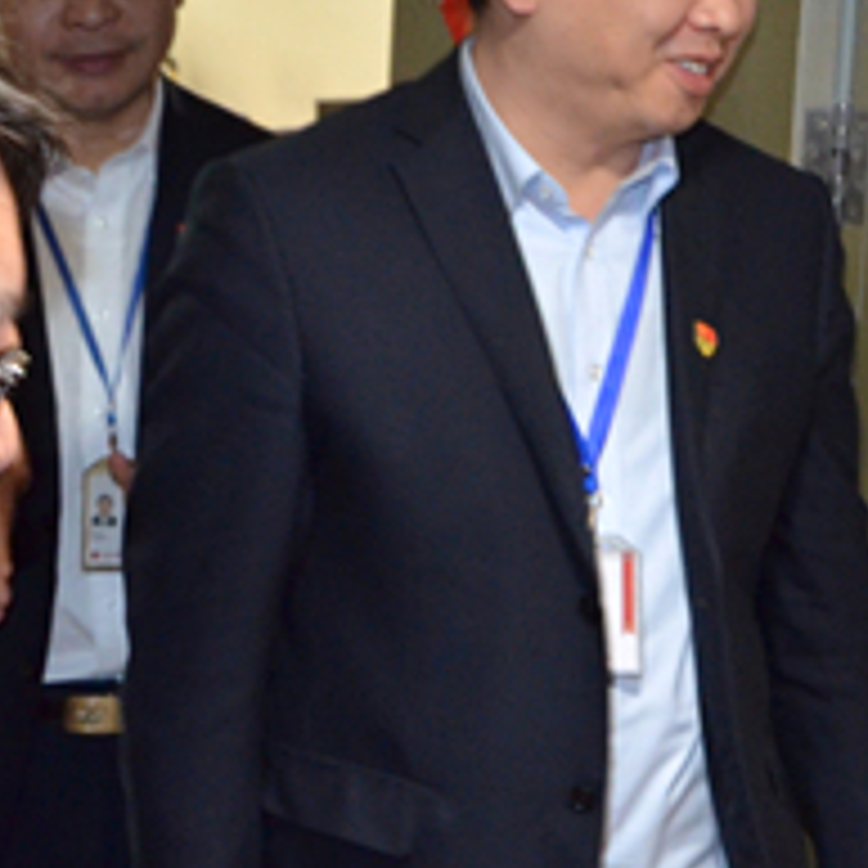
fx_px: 2695
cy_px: 353
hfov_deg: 18.0
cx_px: 778
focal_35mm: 95
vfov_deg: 18.3
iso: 1000
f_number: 5
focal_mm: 18
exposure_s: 1/60
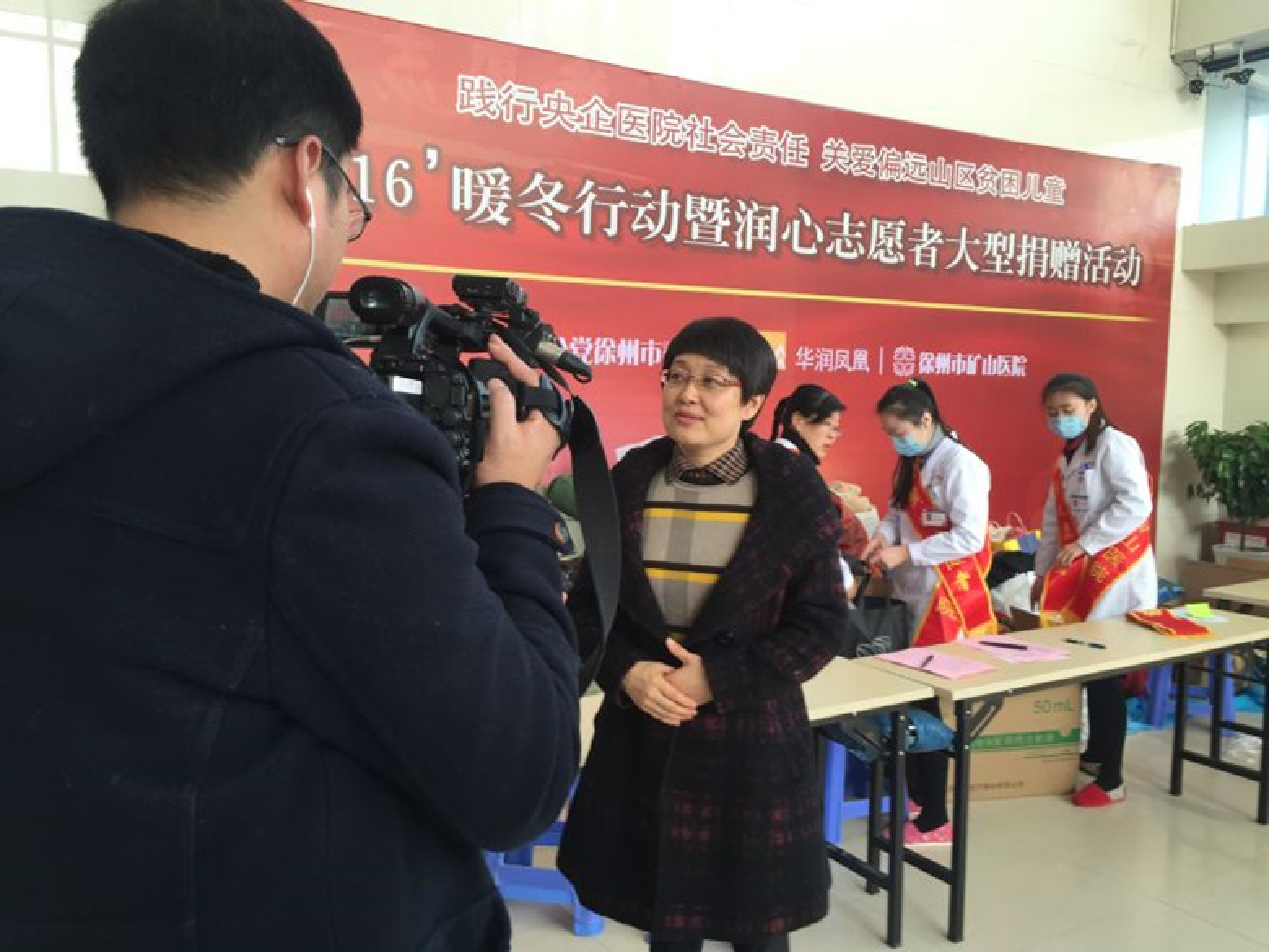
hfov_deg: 61.7
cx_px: 634
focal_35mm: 29
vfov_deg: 48.2
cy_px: 476
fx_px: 1063
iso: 32
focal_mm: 4.15
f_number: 2.2
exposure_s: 1/60
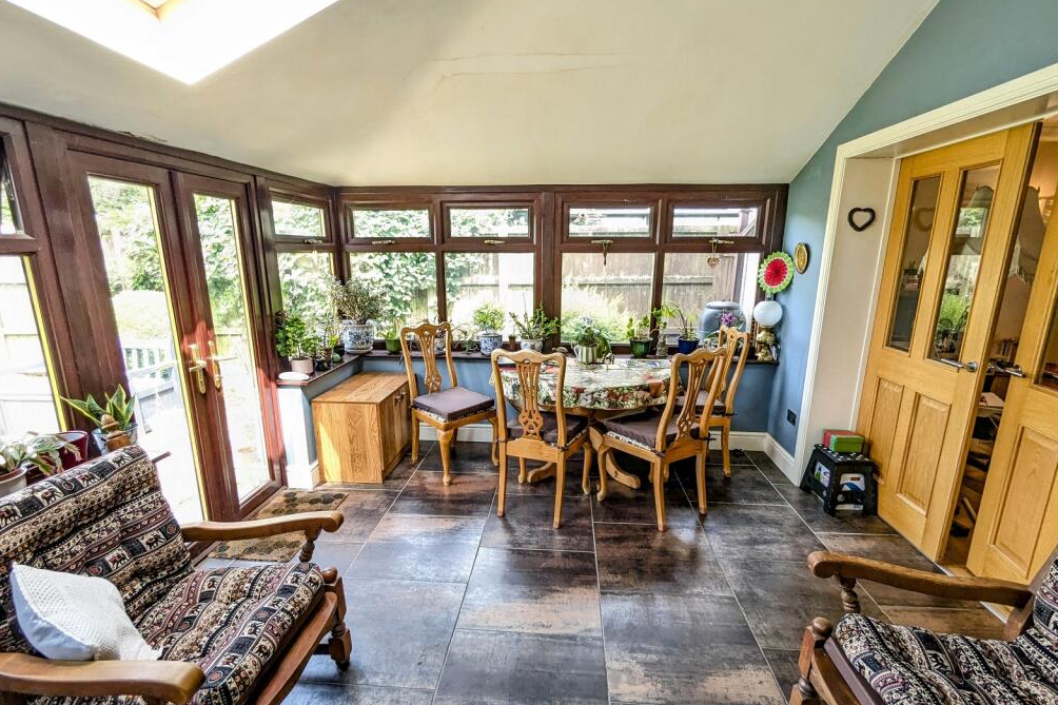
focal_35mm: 17
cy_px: 377
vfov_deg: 70.3
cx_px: 528
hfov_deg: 93.3
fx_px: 499
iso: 145
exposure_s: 1/60
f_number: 2.2
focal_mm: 2.35
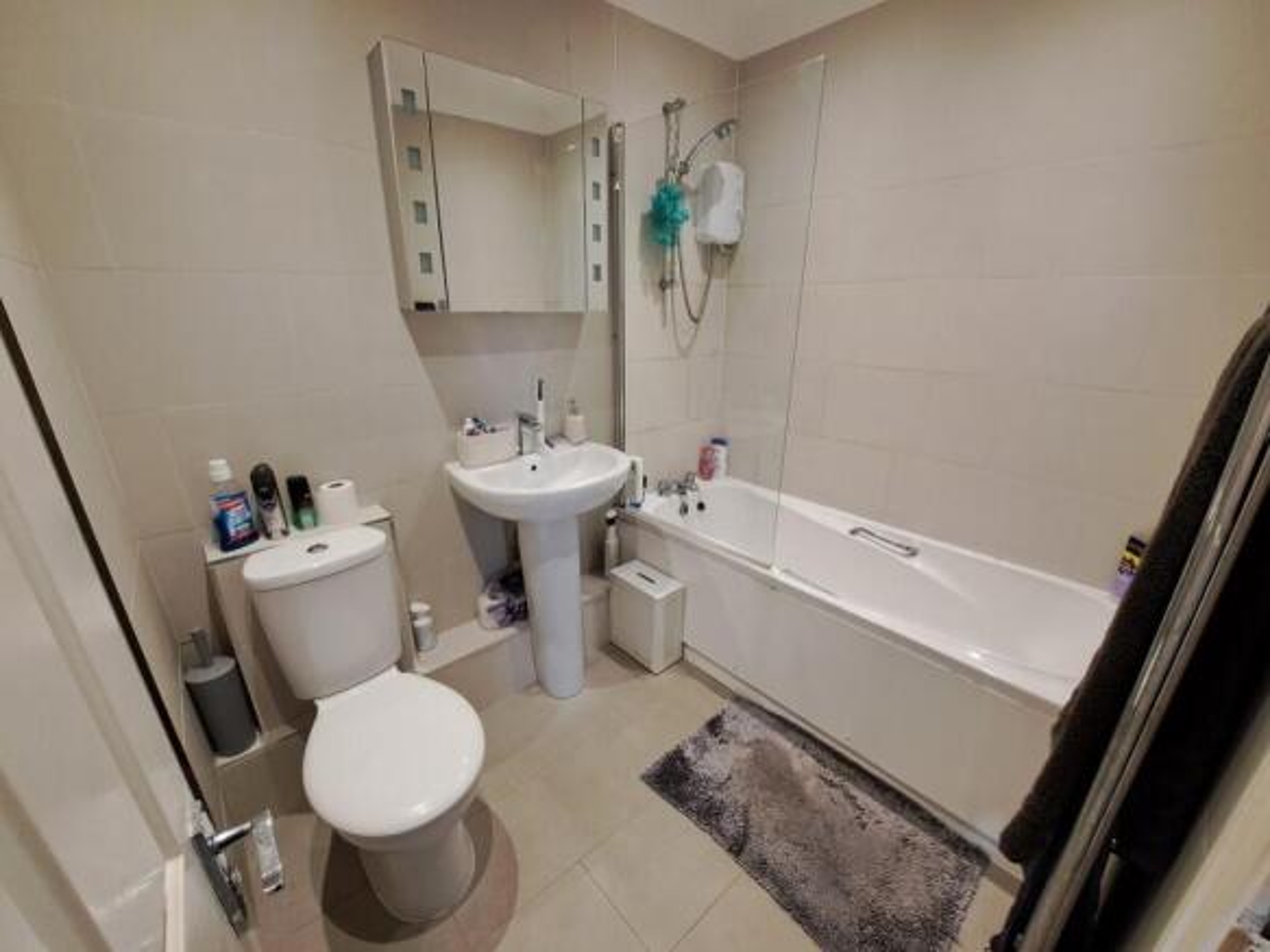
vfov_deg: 89.9
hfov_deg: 106.2
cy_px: 476
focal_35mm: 13
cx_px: 635
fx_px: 477
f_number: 2.2
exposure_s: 1/50
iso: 200
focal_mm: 1.74
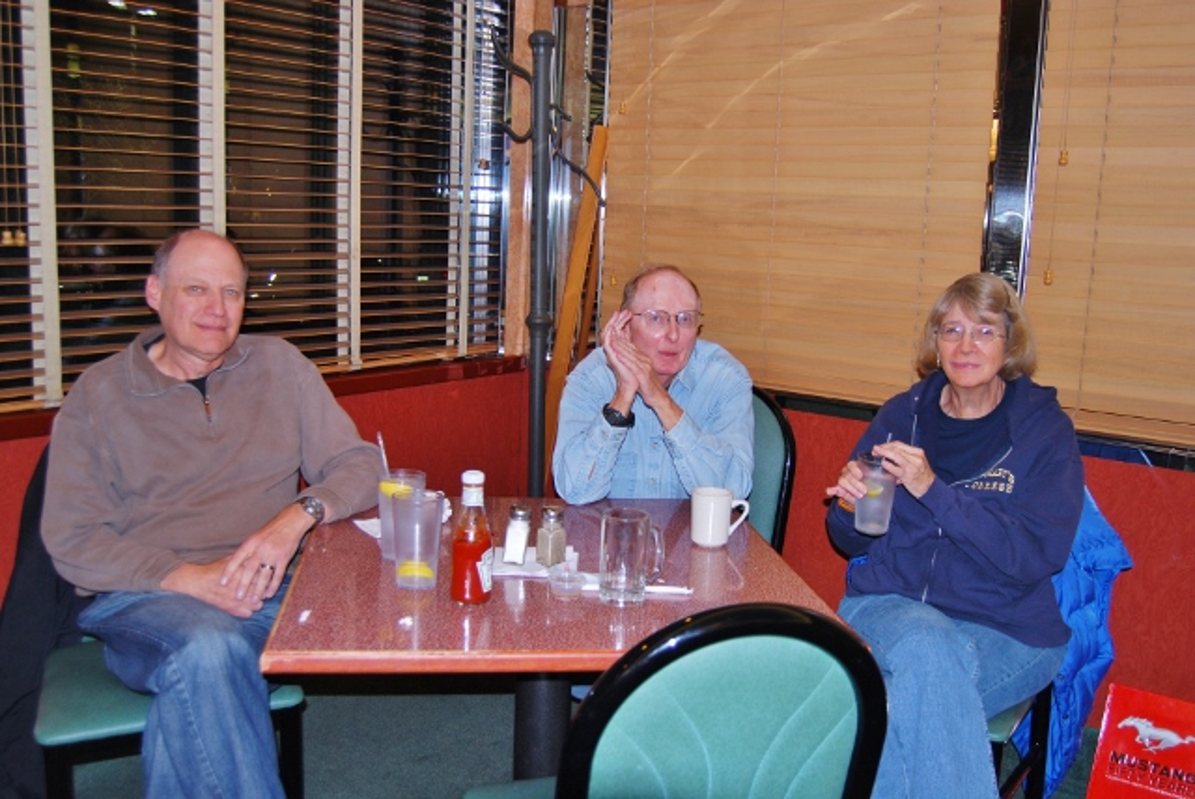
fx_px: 1096
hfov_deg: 57.2
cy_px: 400
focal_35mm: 33
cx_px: 598
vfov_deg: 40.0
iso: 200
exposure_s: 1/60
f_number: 3.8
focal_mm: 22
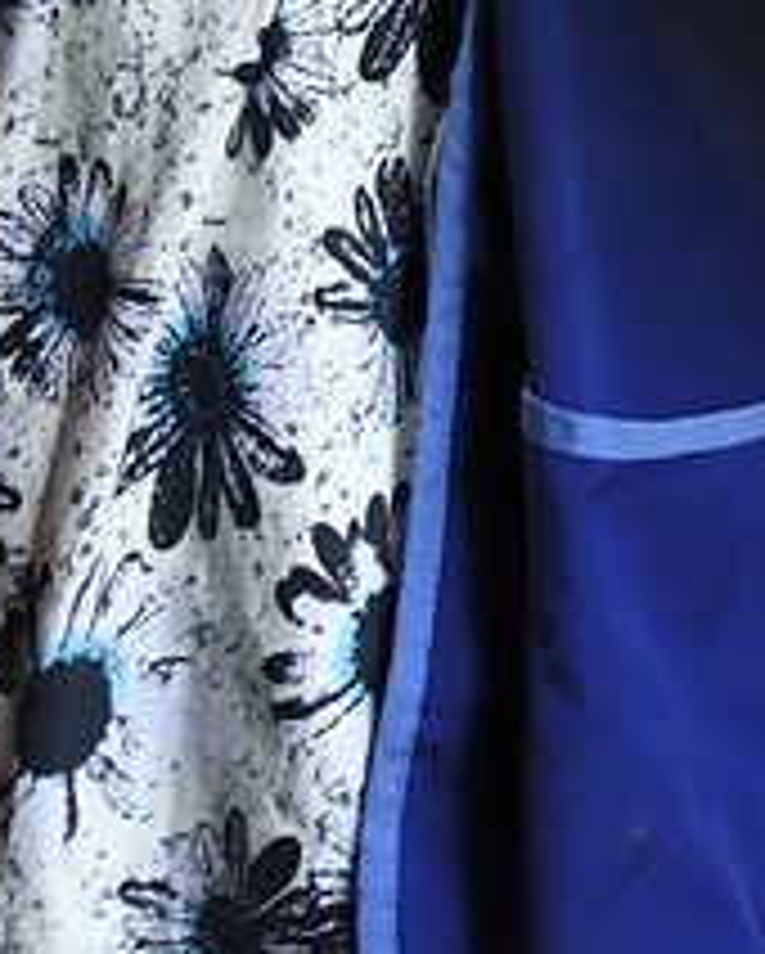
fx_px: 4804
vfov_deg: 10.6
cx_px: 2313
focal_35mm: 170
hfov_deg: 7.8
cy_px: -770
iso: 1600
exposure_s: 1/60
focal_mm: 24
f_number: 5.6
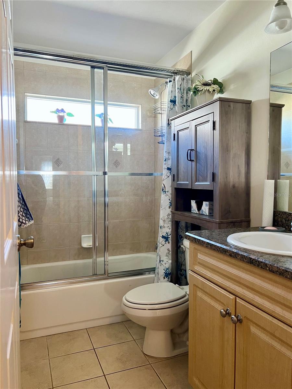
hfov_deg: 53.1
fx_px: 292
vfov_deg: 67.3
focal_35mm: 26
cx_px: 146
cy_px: 194
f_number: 1.5
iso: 80
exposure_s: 1/60
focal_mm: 5.7
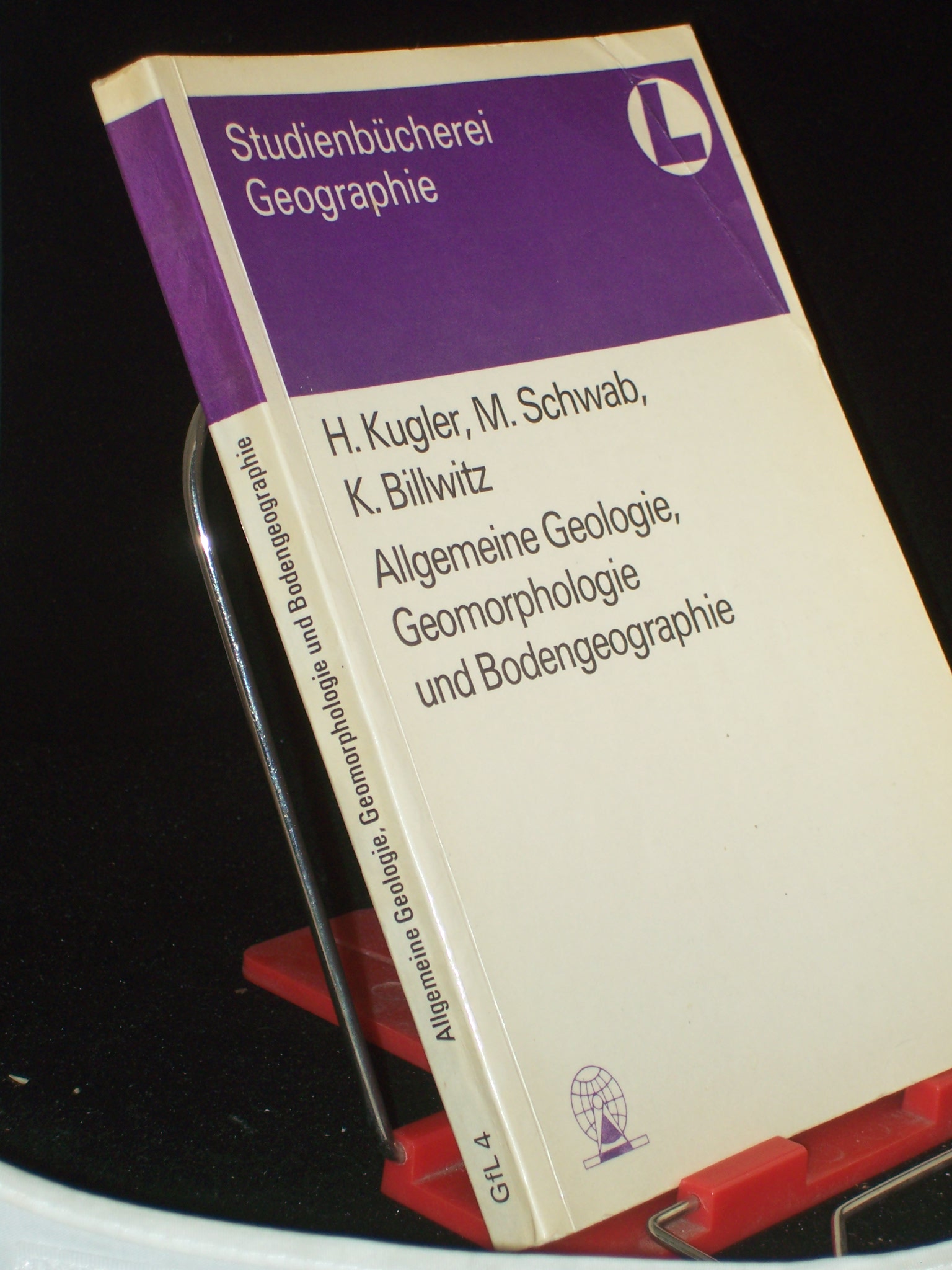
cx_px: 476
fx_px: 3740
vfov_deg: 19.3
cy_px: 635
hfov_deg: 14.5
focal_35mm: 102
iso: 80
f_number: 4.6
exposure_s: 1/100
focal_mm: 16.8
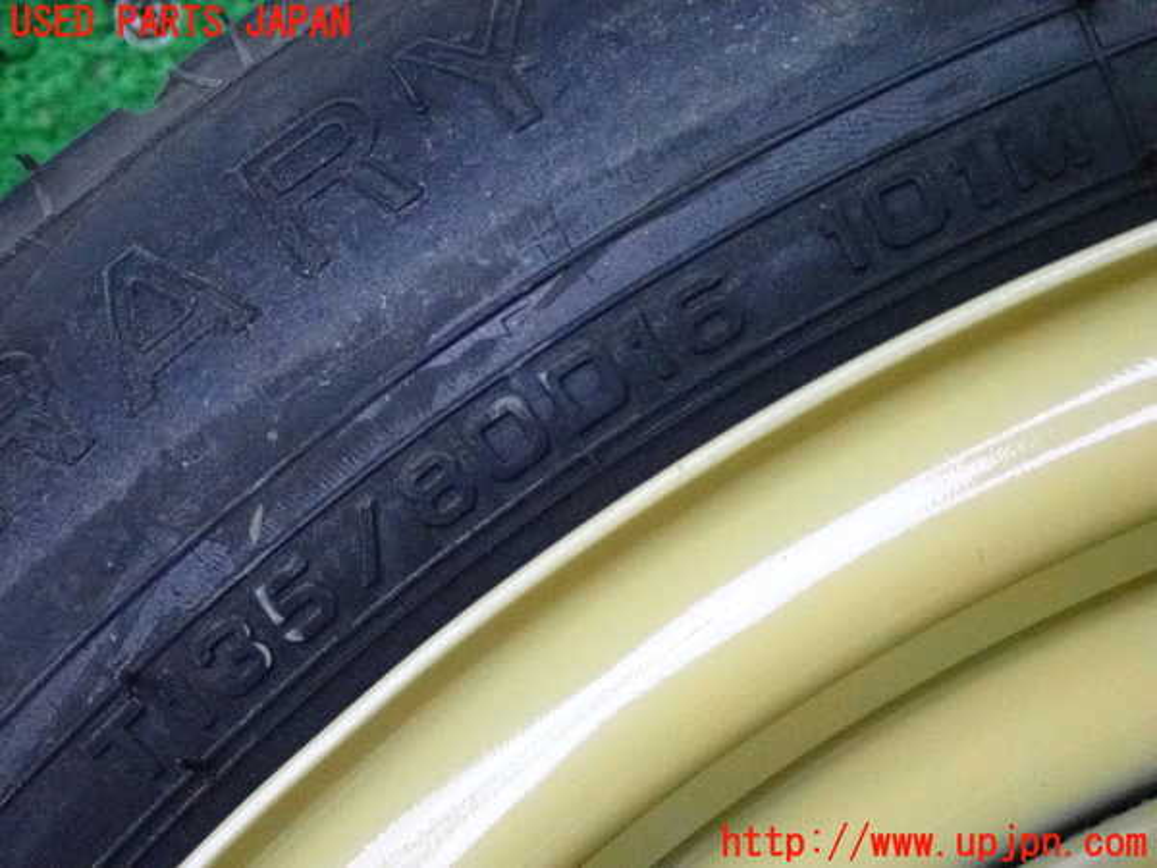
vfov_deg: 27.0
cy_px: 434
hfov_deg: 35.5
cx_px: 578
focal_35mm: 54
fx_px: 1805
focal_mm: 9.65
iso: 6400
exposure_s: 1/125
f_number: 3.3
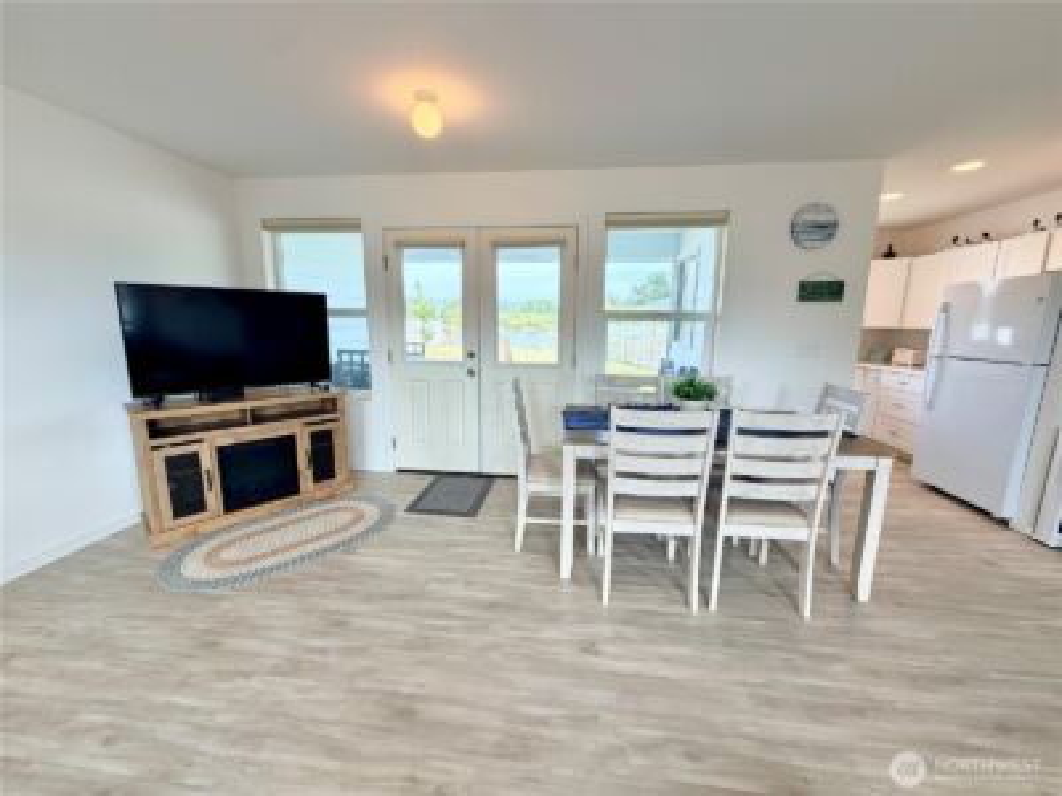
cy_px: 398
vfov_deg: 85.7
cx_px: 531
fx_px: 430
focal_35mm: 14
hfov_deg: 102.1
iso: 80
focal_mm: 2.22
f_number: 2.2
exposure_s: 1/121
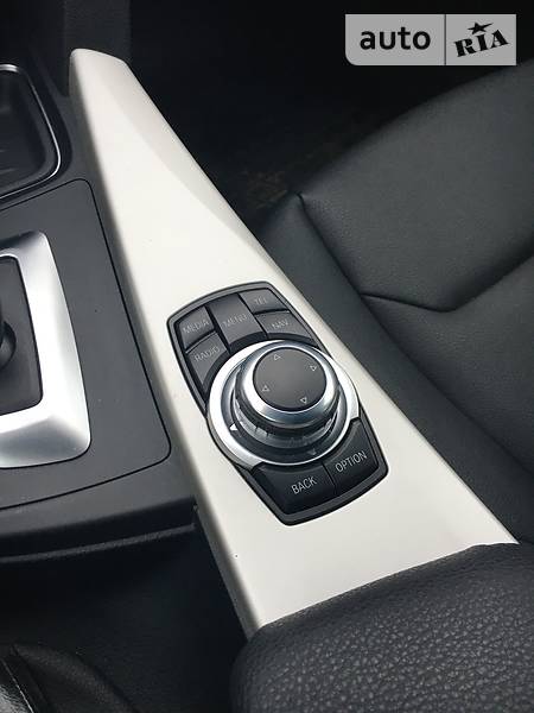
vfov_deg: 61.7
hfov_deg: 48.2
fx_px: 596
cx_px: 267
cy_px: 356
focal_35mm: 29
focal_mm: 4.2
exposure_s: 1/33
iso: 25
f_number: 2.2
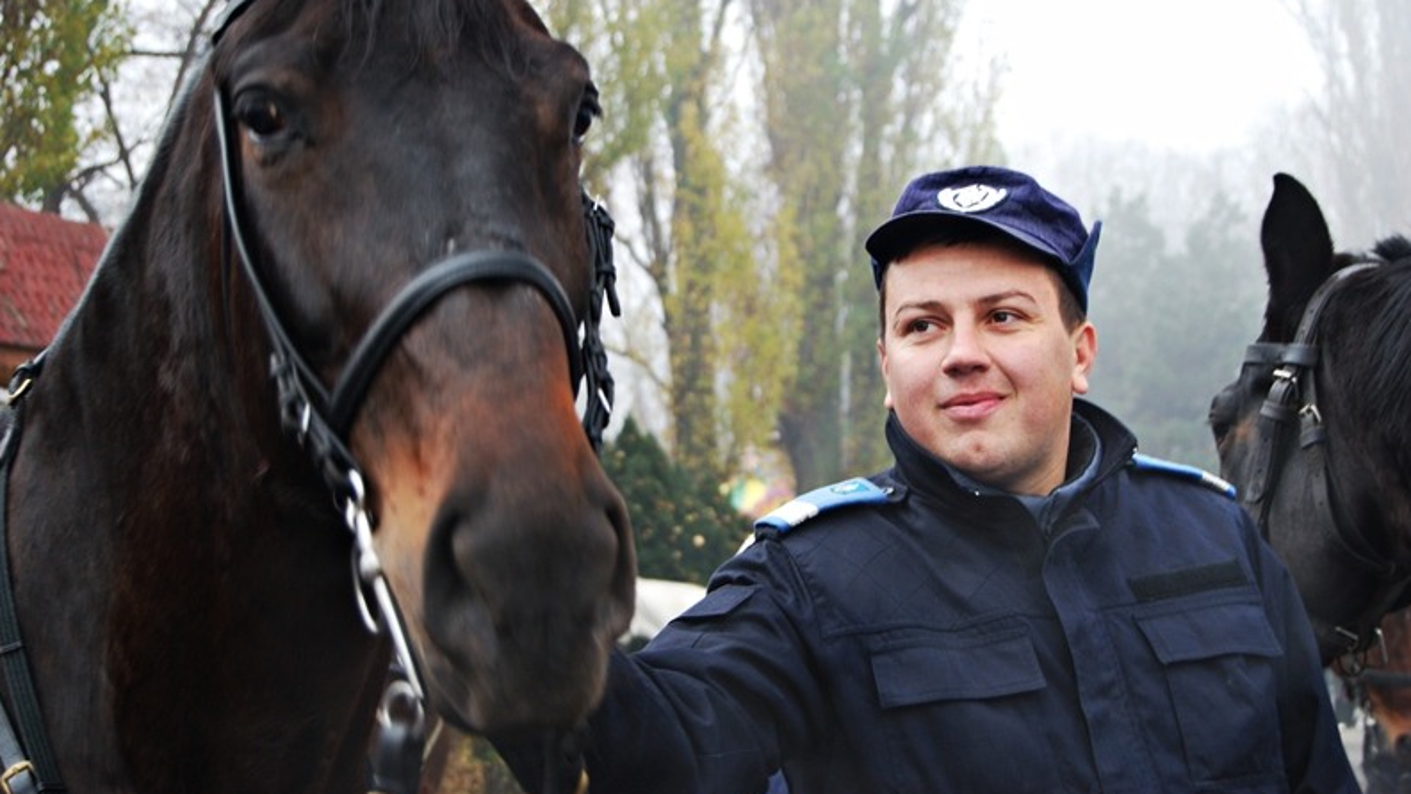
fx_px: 2677
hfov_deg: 29.5
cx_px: 704
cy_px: 329
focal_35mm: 72
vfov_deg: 16.9
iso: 200
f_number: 5.3
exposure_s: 1/15
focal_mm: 45
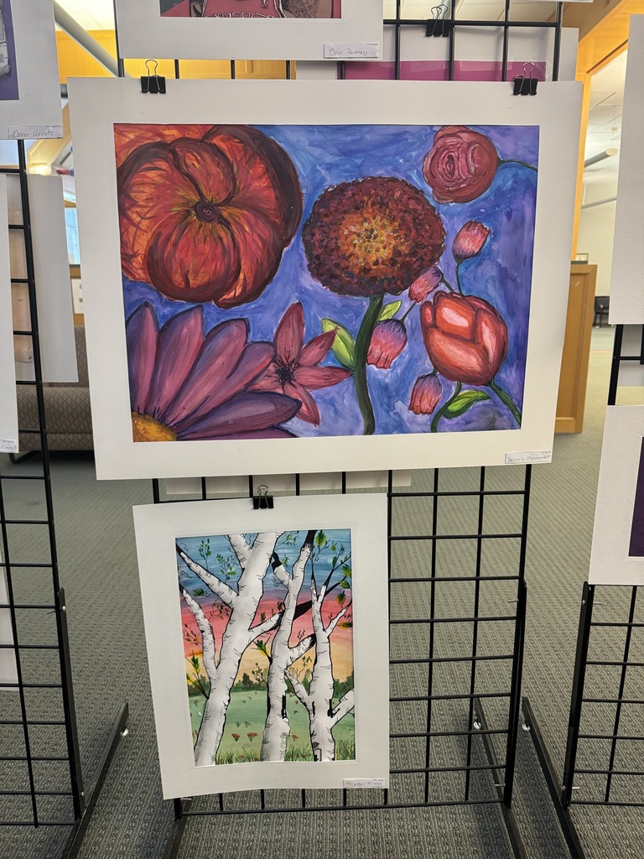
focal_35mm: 24
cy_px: 430
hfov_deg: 56.8
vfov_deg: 71.6
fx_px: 595
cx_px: 322
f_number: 1.78
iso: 400
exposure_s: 1/60
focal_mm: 6.86
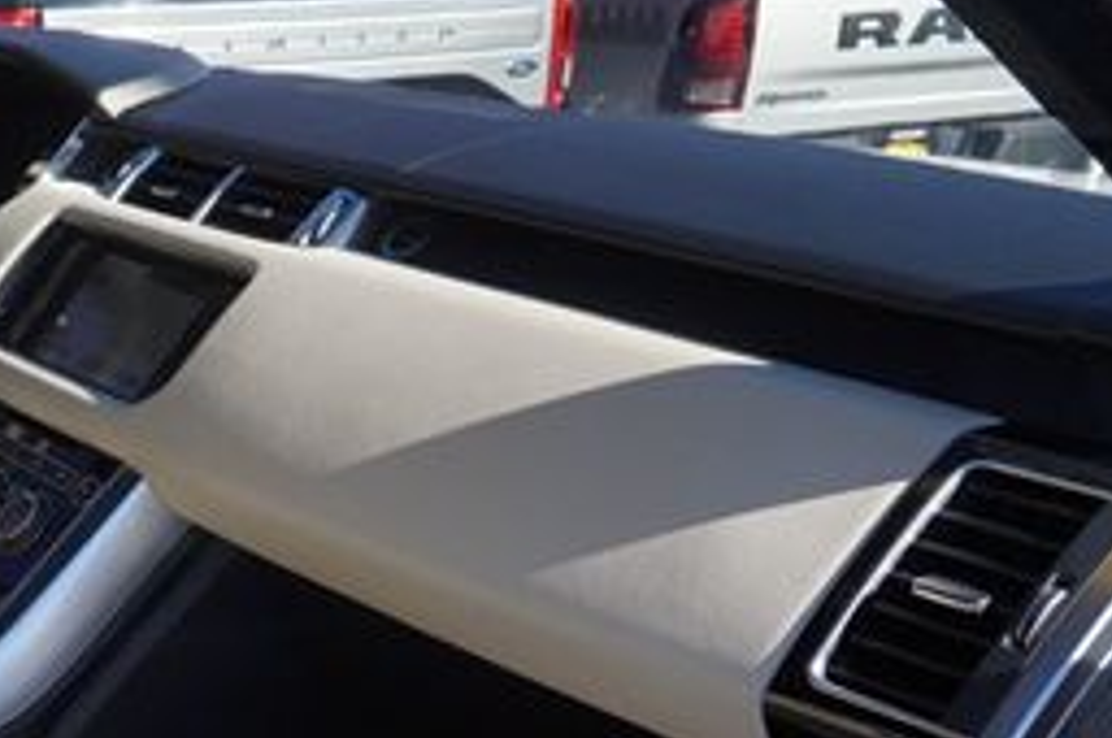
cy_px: 699
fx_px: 1851
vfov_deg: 21.9
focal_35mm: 60
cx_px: -22
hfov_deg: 30.8
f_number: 9
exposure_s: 1/100
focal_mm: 16
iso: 100
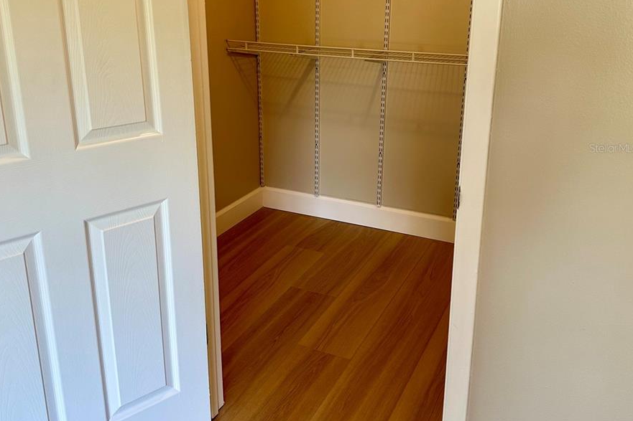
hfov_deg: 55.8
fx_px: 598
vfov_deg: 38.5
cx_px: 317
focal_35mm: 34
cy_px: 148
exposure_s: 1/60
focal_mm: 6.86
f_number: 1.78
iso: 125
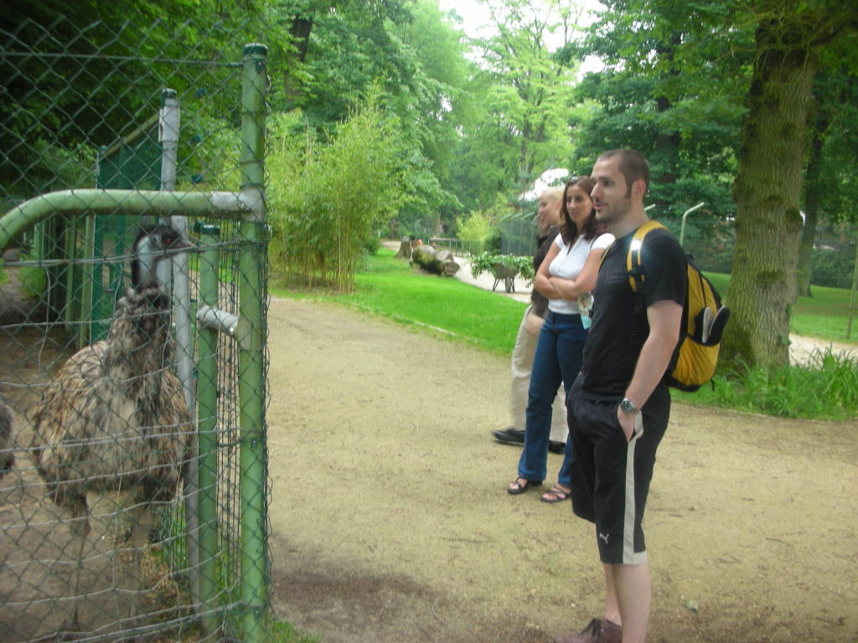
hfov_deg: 52.6
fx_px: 868
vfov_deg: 40.7
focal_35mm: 35
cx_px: 429
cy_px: 322
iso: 60
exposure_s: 1/30
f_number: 3
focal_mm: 5.8
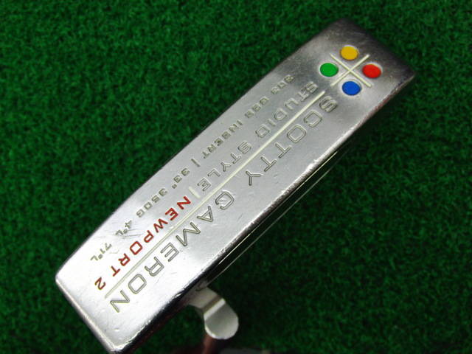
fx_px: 505
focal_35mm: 37
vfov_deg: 38.7
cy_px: 177
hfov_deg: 50.1
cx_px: 236
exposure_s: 1/80
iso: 320
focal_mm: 6.42
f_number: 3.6
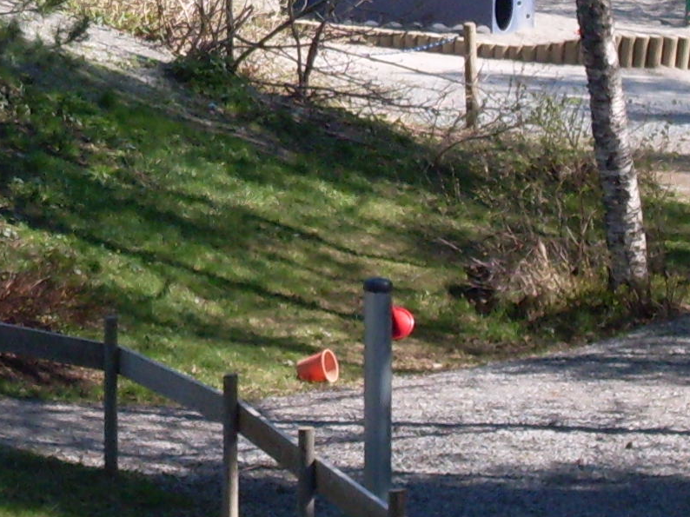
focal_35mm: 292
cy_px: -247
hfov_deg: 6.7
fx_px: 5819
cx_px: -101
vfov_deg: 5.1
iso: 80
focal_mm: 11.7
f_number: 3.7
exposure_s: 1/350
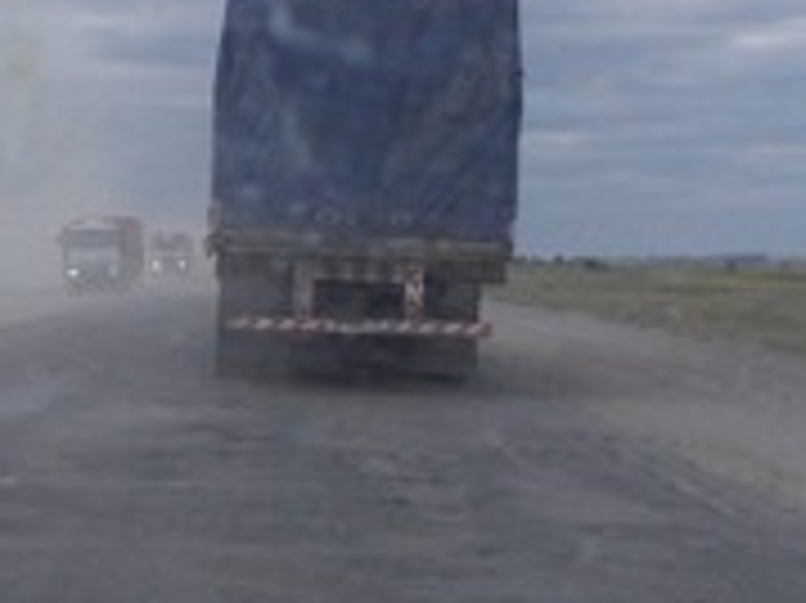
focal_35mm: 120
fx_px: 2792
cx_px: -14
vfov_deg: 12.3
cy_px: 292
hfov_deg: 16.1
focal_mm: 4
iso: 80
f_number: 5.4
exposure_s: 1/500
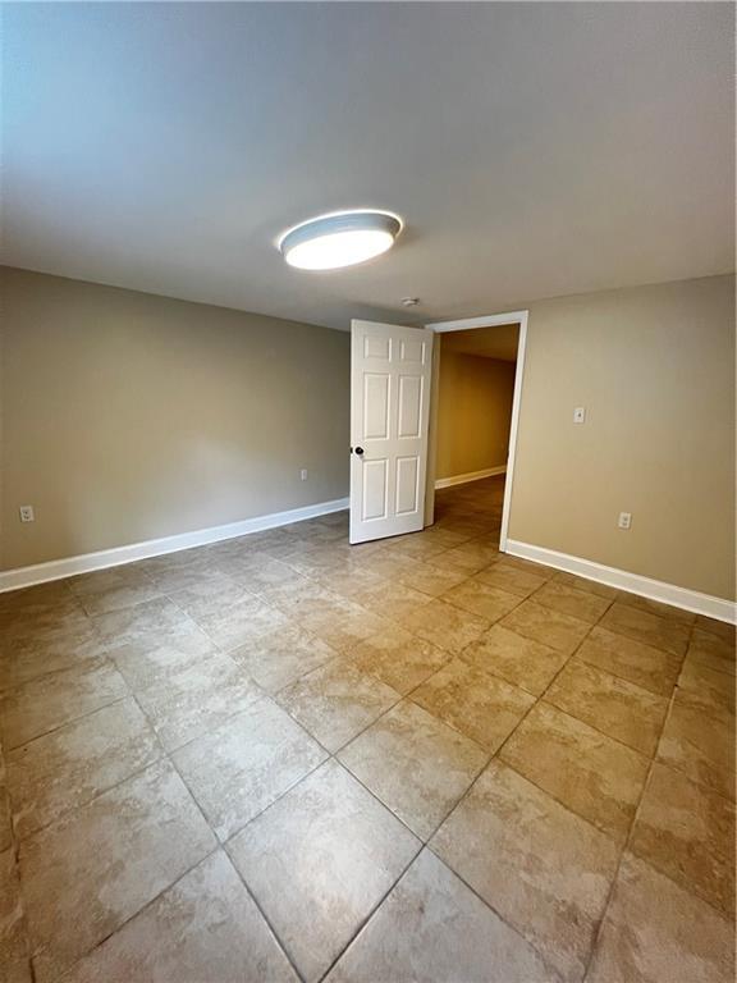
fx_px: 369
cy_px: 492
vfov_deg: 106.2
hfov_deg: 89.9
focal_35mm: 13
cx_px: 368
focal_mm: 1.57
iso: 640
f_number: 1.8
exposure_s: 1/60
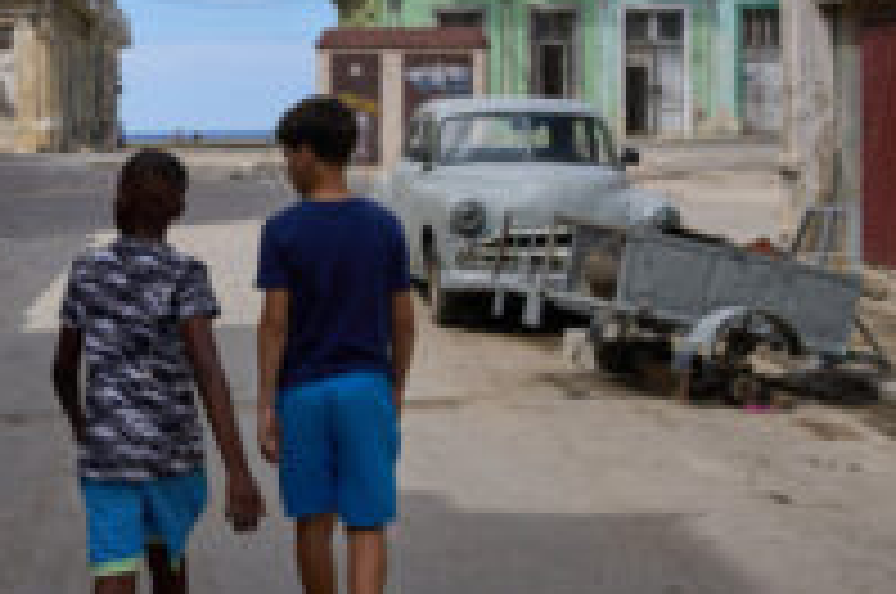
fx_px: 1839
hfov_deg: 26.8
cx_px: 167
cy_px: 315
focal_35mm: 74
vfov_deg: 18.4
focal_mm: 35
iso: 100
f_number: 5.6
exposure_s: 1/800
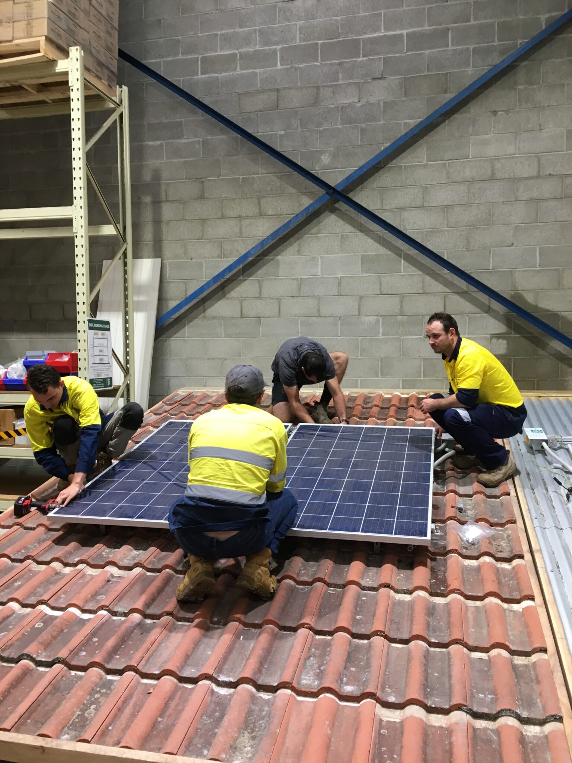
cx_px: 286
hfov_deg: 48.2
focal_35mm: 29
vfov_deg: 61.7
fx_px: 639
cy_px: 382
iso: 100
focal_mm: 4.15
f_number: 2.2
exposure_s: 1/33
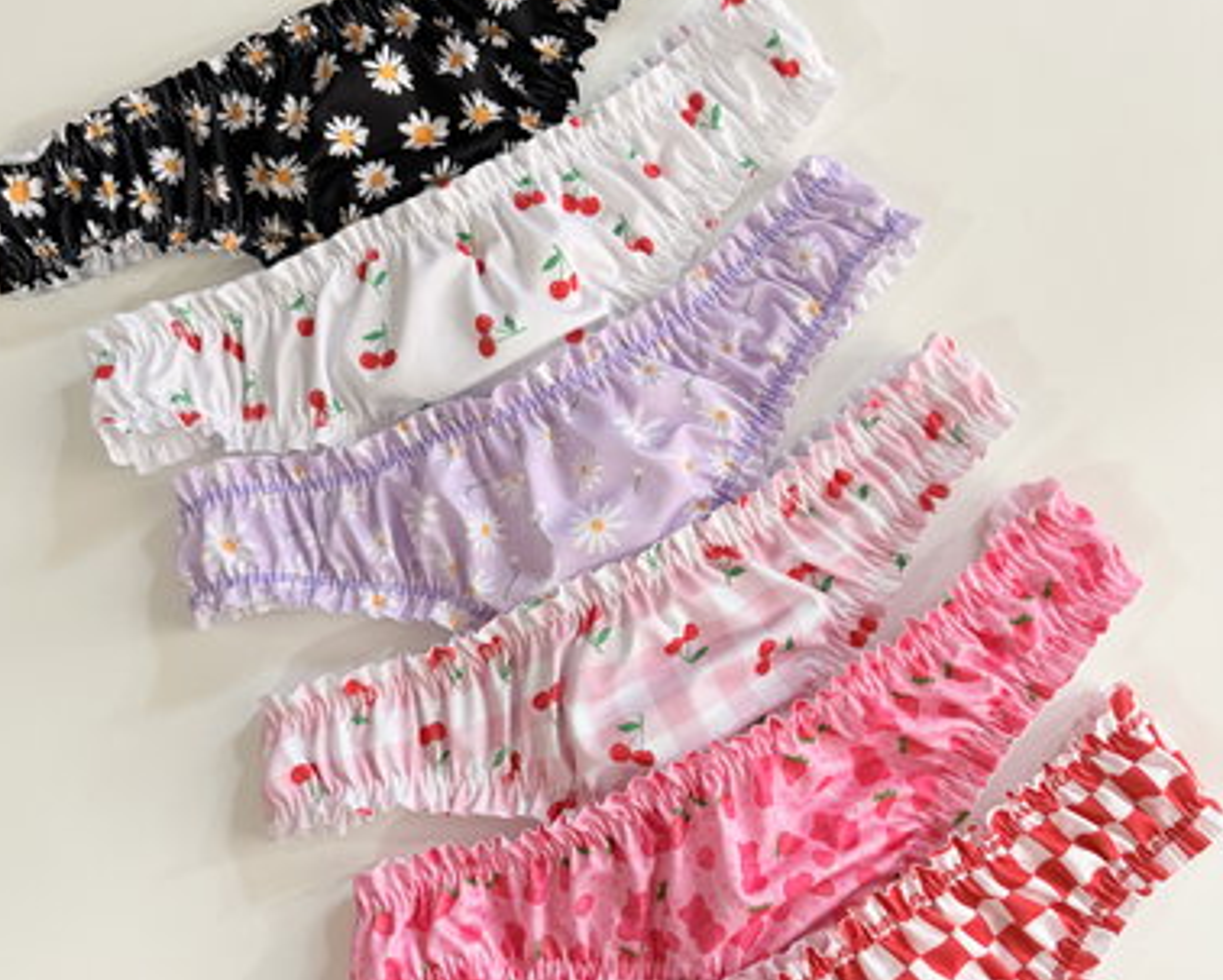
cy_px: 577
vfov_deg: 44.4
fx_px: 1195
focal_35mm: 33
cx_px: 579
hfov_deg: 54.2
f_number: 1.78
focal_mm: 6.76
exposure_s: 1/50
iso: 200
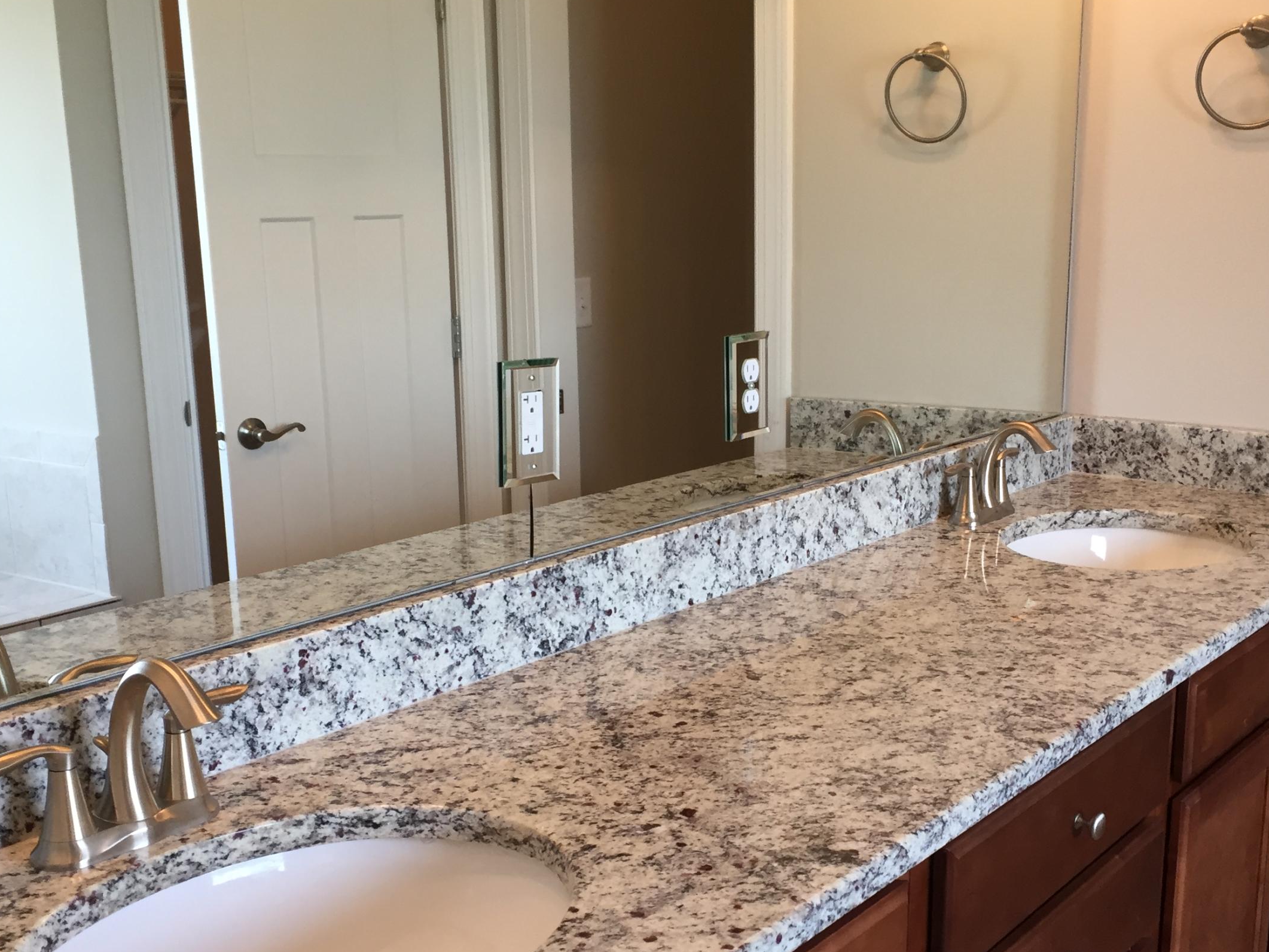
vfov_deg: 35.0
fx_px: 1503
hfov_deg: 45.8
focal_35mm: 41
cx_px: 660
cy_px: 560
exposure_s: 1/40
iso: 40
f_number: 2.2
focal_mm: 4.15
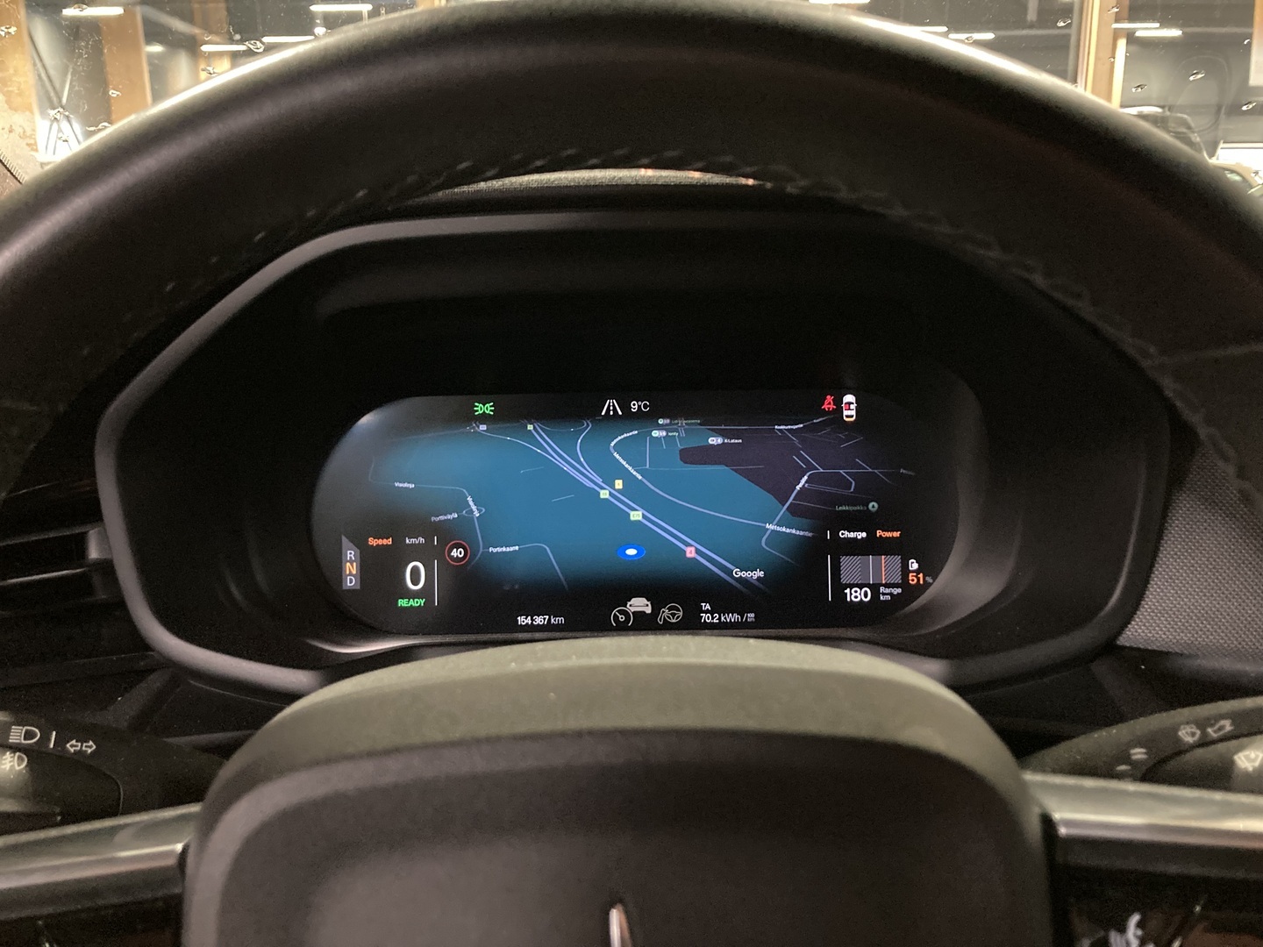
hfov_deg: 63.4
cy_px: 474
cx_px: 632
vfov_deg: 49.7
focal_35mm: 28
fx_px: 1022
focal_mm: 3.99
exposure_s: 1/15
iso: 800
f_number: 1.8
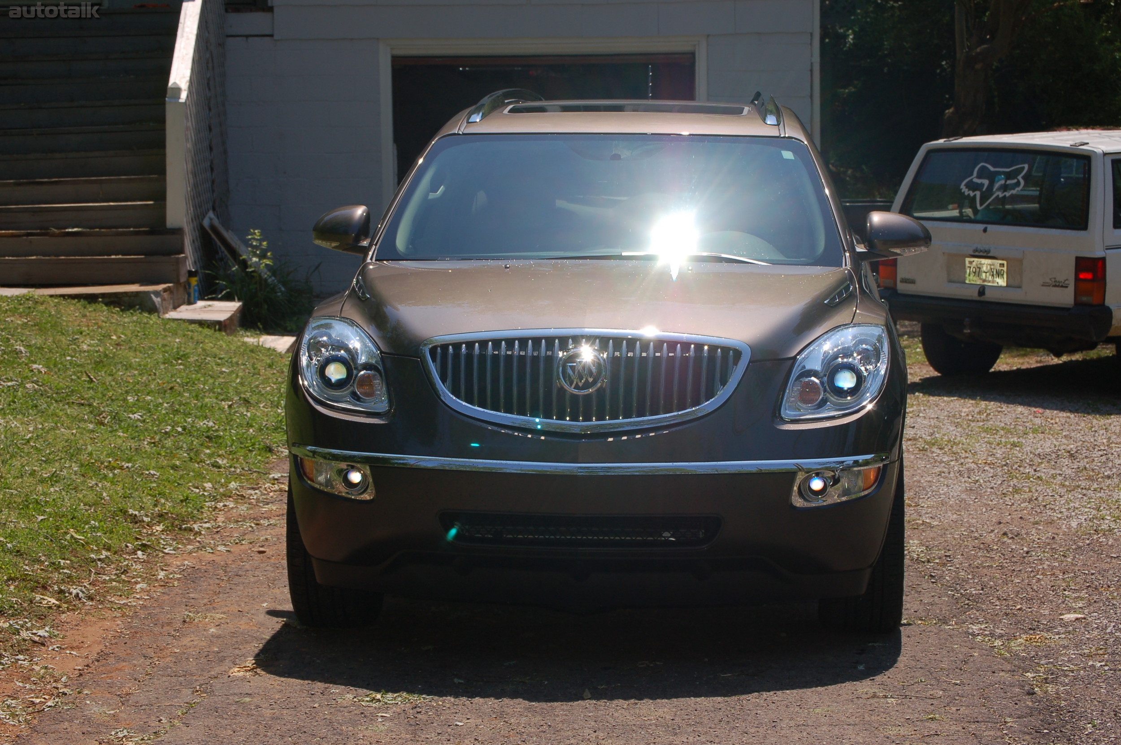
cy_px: 372
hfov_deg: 24.6
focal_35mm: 82
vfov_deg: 16.5
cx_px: 560
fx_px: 2567
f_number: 9
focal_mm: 55
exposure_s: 1/500
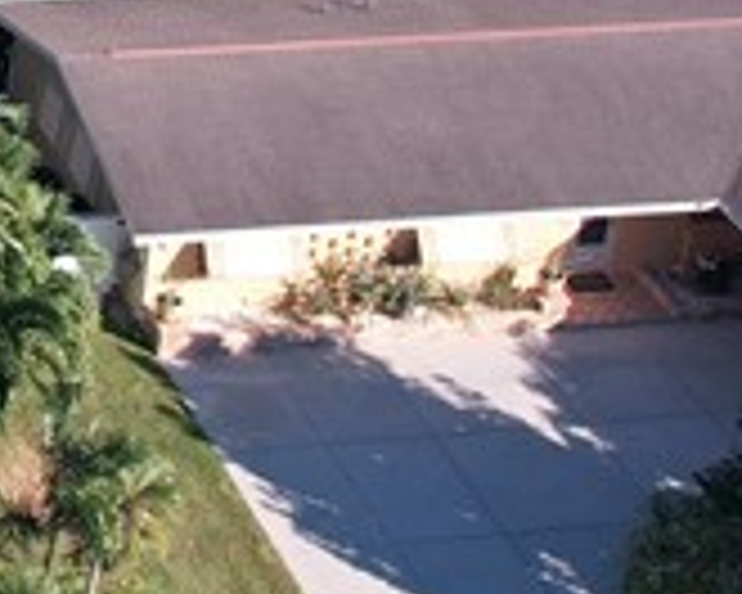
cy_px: -333
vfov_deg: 10.9
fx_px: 2987
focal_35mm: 136
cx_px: -773
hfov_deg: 12.4
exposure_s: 1/500
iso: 130
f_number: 2.8
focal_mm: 8.38
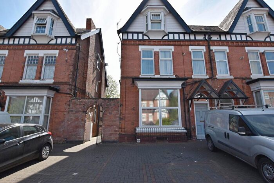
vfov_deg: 67.4
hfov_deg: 90.0
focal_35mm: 18
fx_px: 137
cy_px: 92
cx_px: 137
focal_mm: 12
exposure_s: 1/400
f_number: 7.1
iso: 200
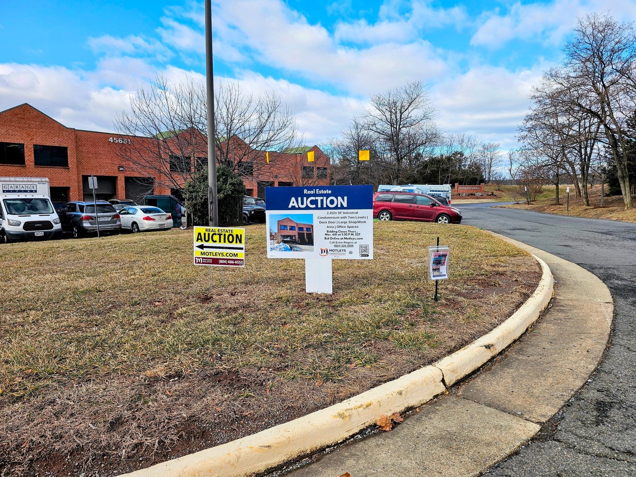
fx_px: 423
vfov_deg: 58.9
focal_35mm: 23
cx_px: 318
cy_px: 238
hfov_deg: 73.9
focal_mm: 6.3
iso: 10
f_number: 1.7
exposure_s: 1/548
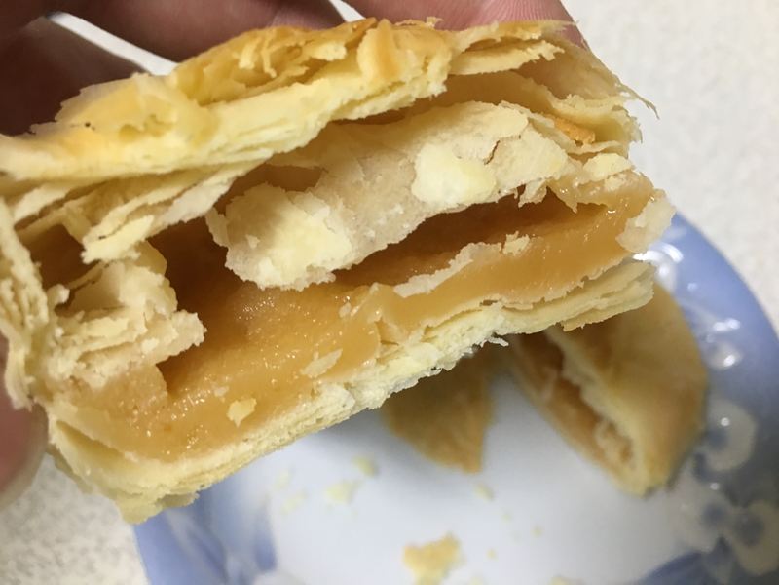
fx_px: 653
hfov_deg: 61.7
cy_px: 292
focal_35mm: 29
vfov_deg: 48.2
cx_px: 390
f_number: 2.2
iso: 50
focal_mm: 4.15
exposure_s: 1/15
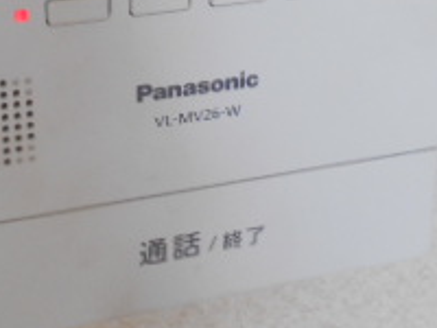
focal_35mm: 83
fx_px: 1048
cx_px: 197
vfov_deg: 17.0
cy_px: -70
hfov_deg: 23.5
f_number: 3.2
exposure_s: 1/30
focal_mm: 4.6
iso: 140
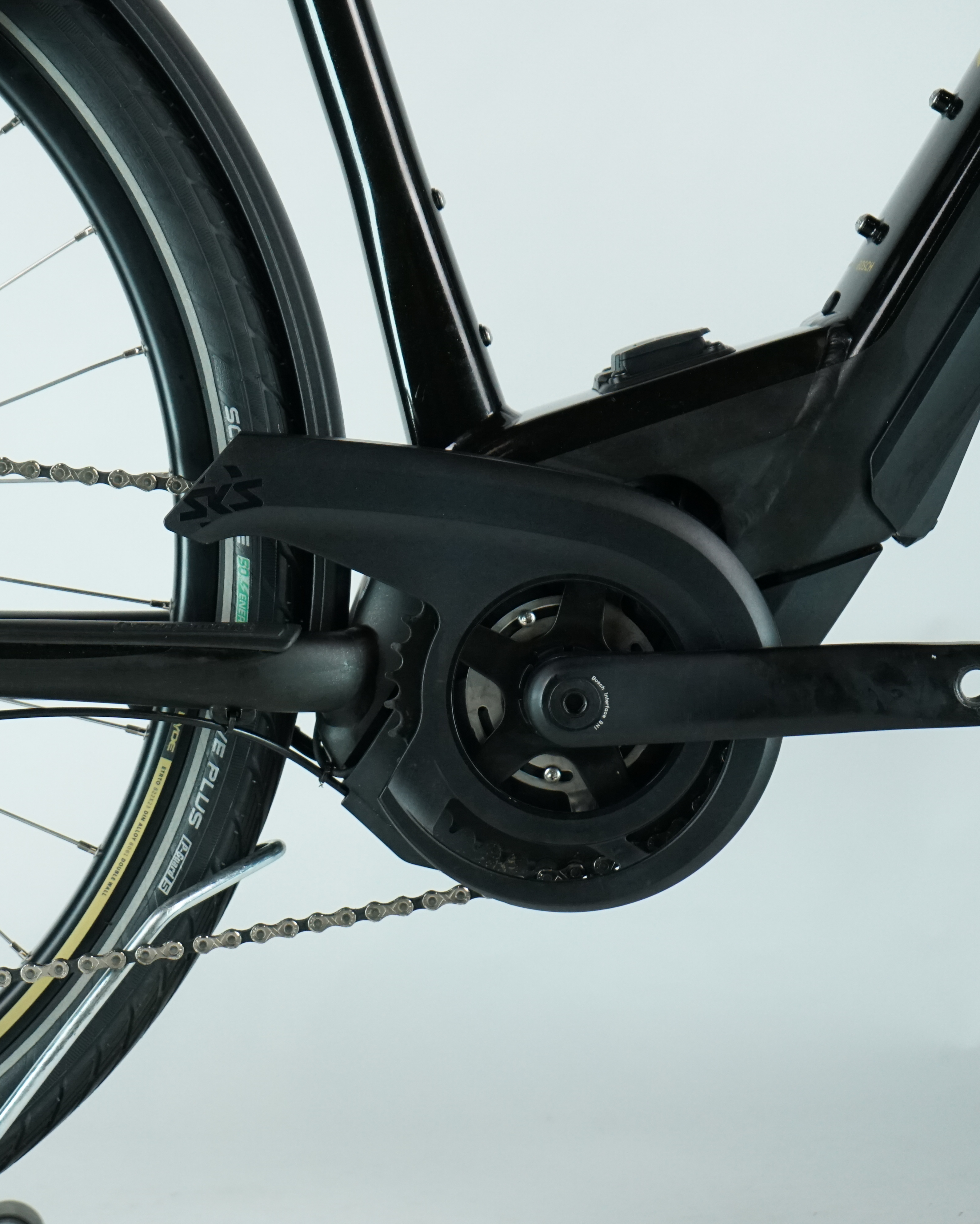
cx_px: 128
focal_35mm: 99
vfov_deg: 19.4
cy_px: 611
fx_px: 3589
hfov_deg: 15.4
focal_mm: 70
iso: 2000
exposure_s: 1/200
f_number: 5.6
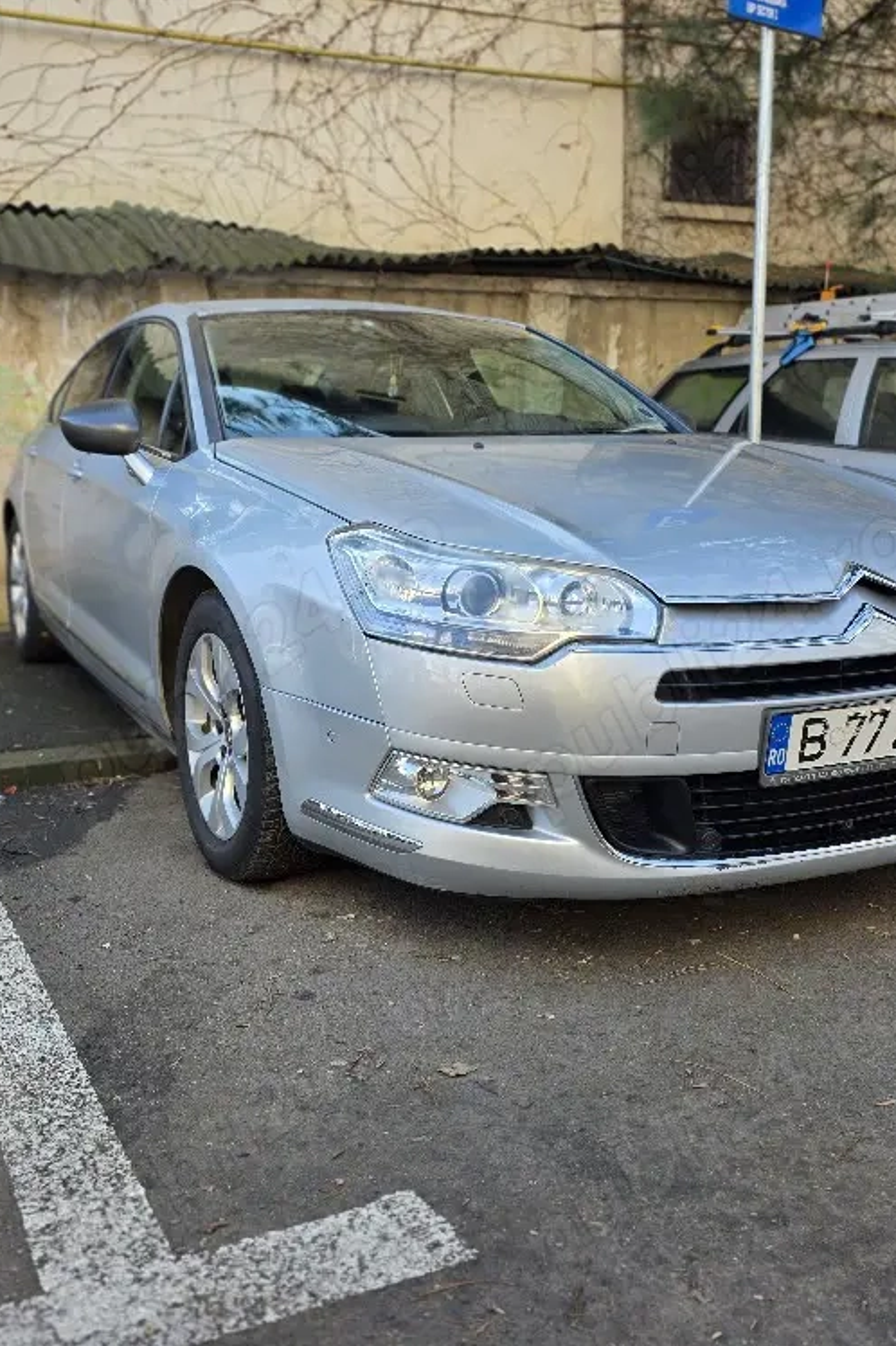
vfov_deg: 58.7
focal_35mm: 32
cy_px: 673
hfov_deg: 40.9
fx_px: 1196
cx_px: 369
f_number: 1.7
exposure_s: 1/370
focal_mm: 6.25
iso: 32
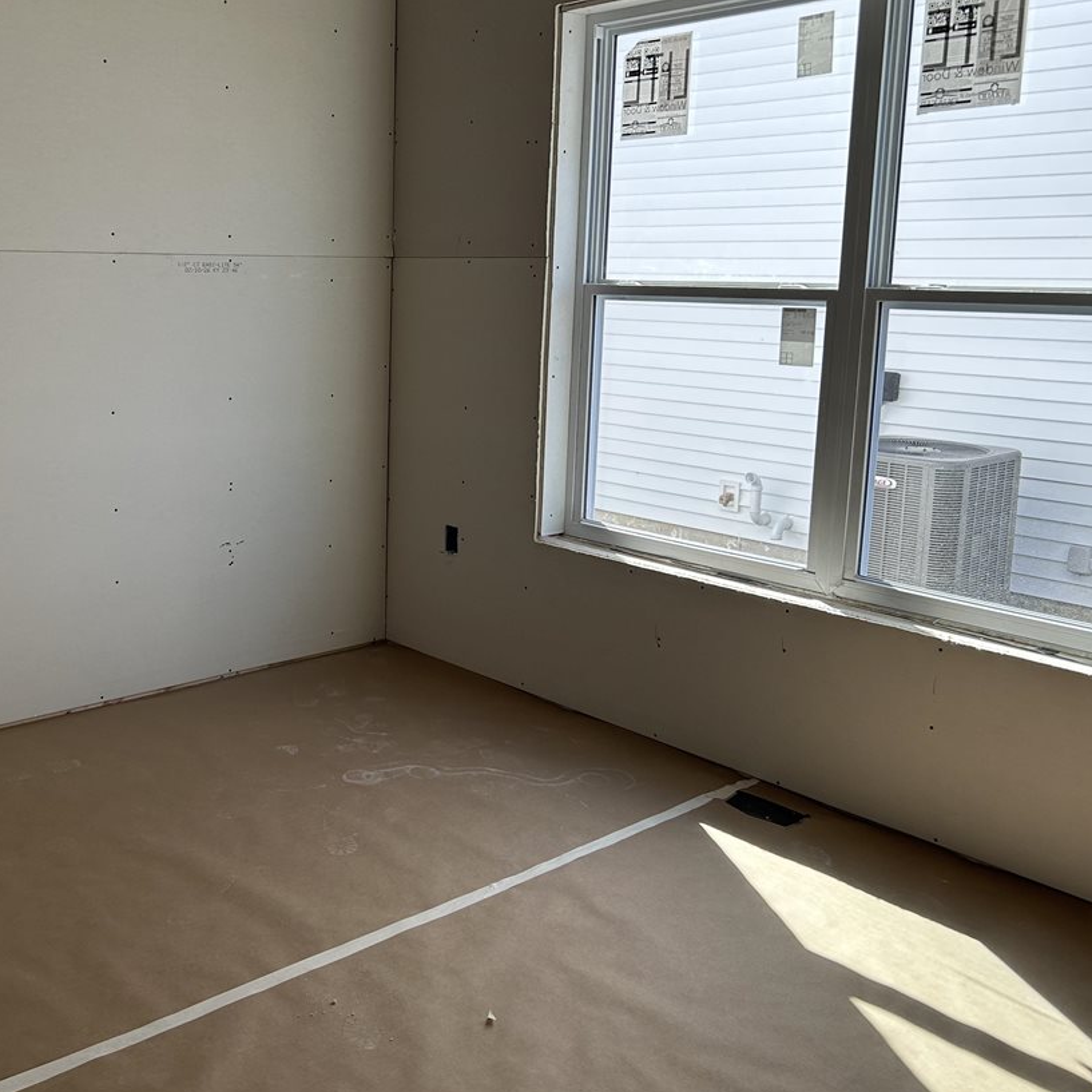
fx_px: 1285
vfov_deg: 45.9
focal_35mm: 36
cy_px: 469
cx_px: 334
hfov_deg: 45.1
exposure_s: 1/604
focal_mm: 5.7
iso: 50
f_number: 1.5
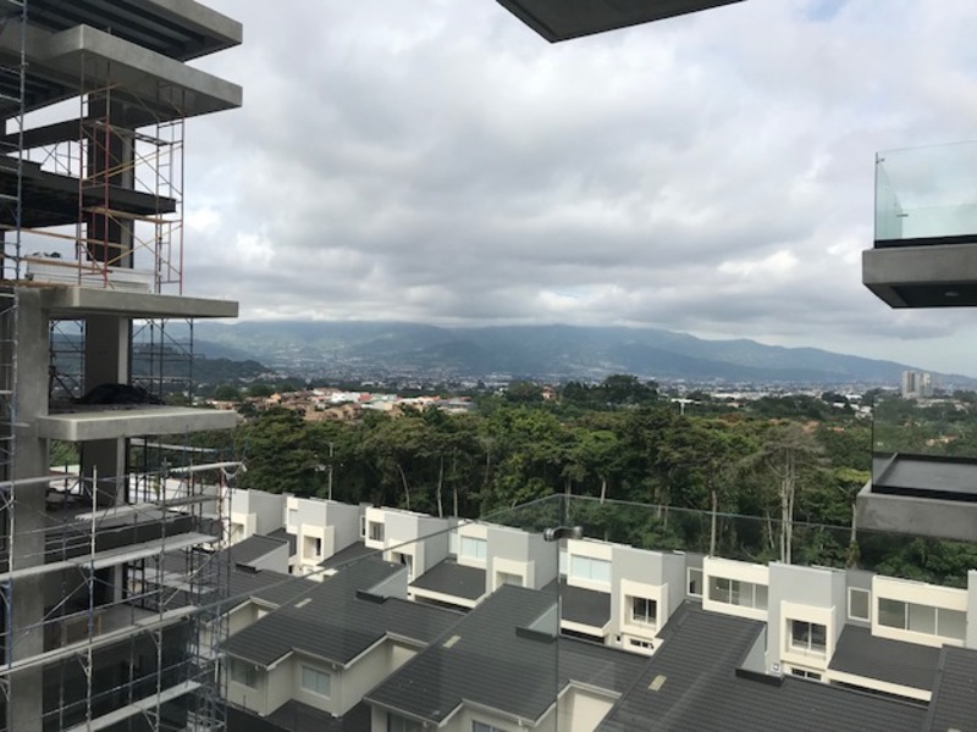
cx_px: 488
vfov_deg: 49.7
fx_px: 790
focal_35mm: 28
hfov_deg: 63.4
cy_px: 366
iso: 20
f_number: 1.8
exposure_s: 1/2817
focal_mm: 3.99
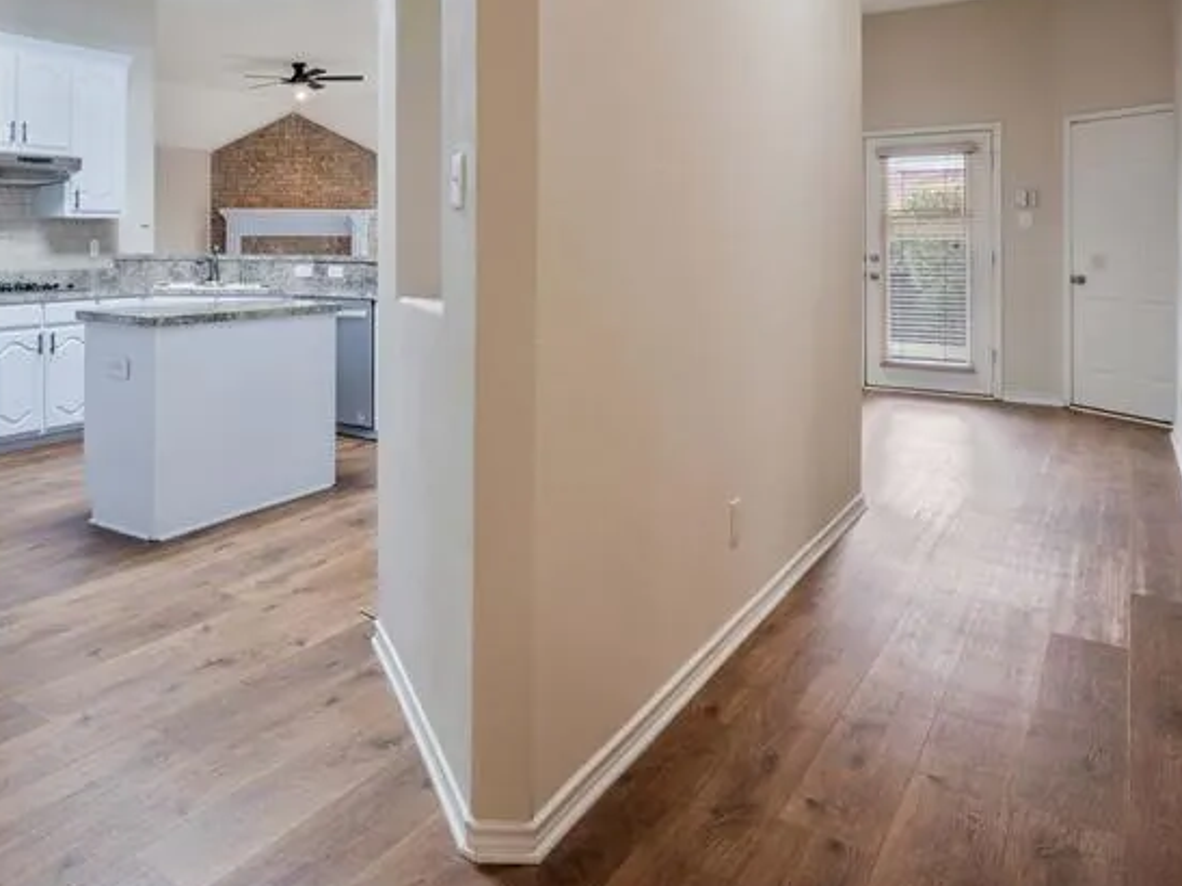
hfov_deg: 59.2
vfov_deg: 50.1
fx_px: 922
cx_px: 205
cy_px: 270
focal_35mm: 27
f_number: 11
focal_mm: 15
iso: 100
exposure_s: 1/2
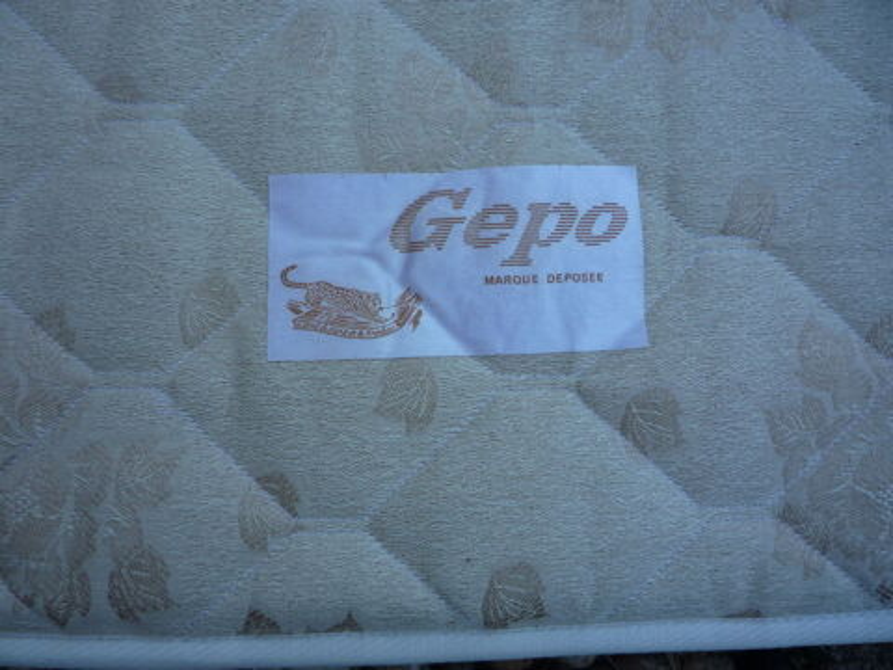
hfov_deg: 60.0
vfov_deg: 46.8
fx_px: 774
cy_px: 335
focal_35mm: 30
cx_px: 446
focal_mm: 5.2
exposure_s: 1/125
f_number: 4
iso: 100
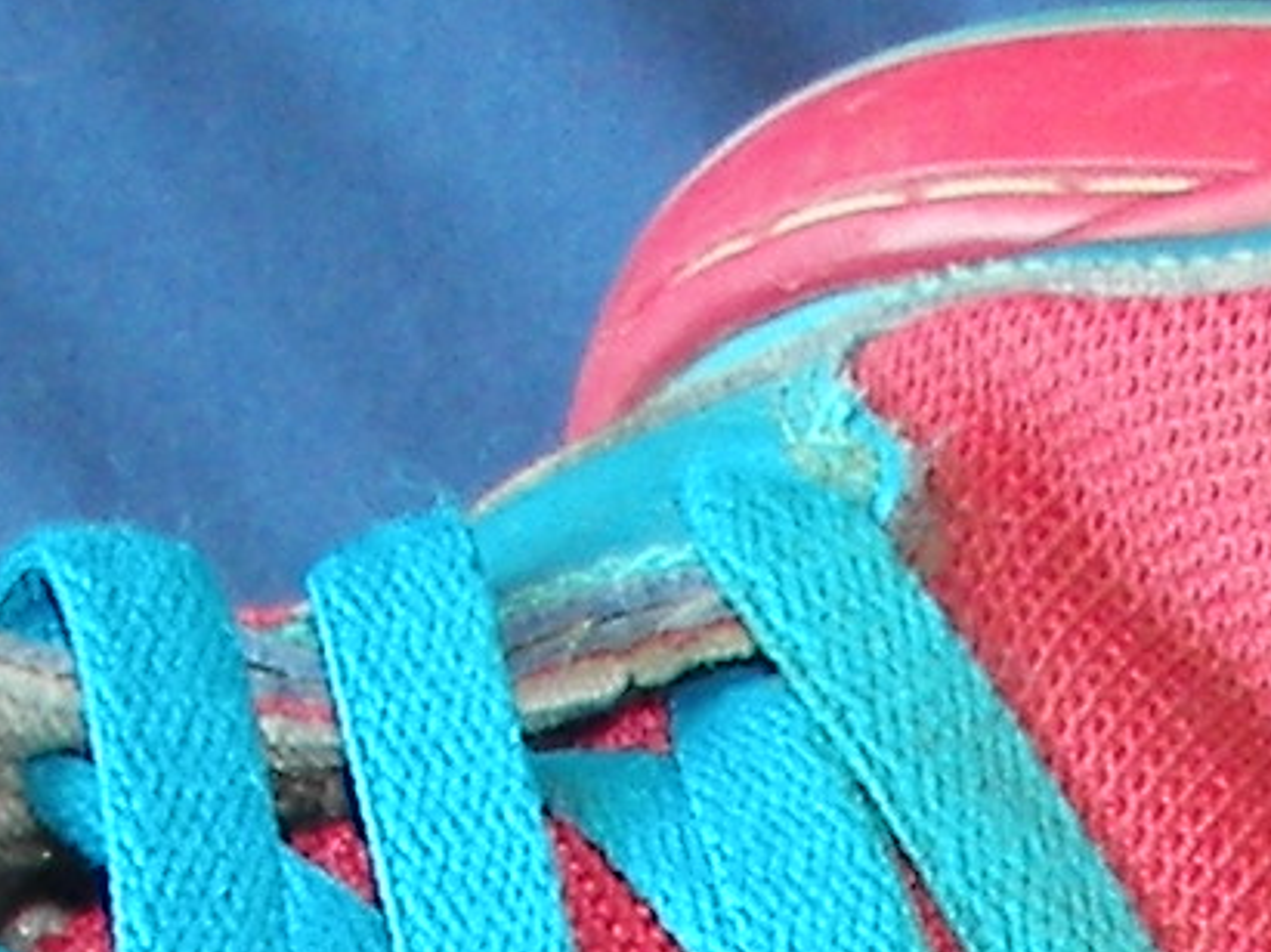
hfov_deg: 8.7
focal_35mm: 227
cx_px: 1324
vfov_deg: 6.3
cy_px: 2120
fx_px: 8332
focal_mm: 6
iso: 100
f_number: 2.8
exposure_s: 1/30
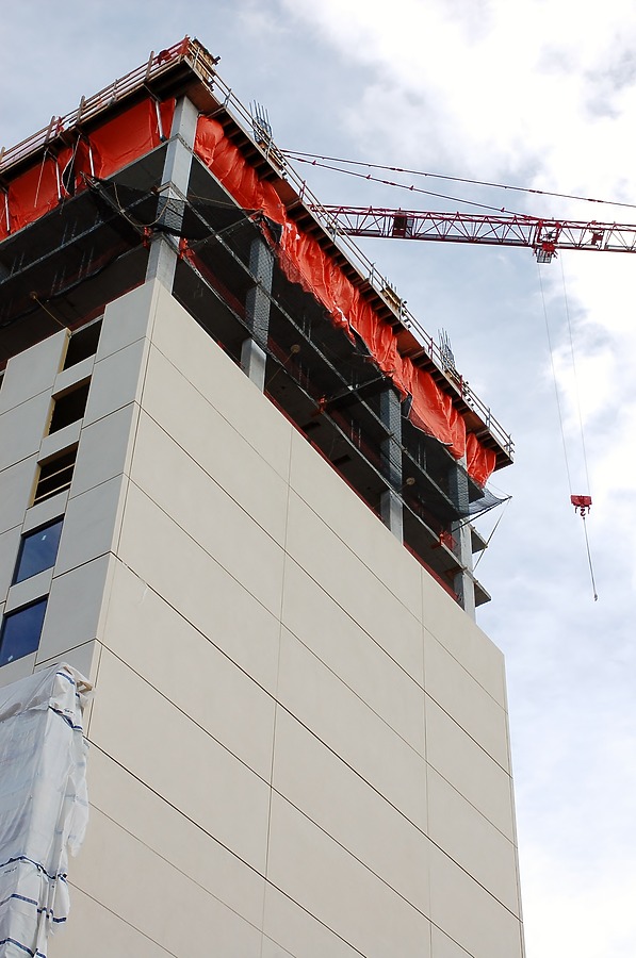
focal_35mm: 60
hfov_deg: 22.5
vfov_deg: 33.4
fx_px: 1595
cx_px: 318
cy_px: 479
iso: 400
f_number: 10
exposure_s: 1/250
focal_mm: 40
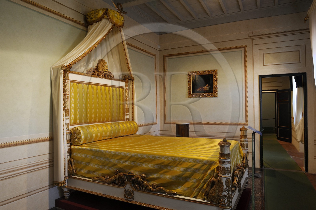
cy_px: 105
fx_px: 210
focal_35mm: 24
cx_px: 158
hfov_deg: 73.8
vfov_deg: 53.0
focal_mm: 24
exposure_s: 1/15
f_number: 7.1
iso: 800
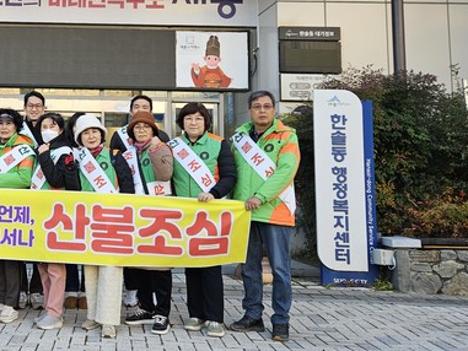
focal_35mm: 47
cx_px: 41
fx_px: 636
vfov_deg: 30.6
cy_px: 106
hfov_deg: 37.6
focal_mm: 5.4
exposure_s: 1/120
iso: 25
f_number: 1.8
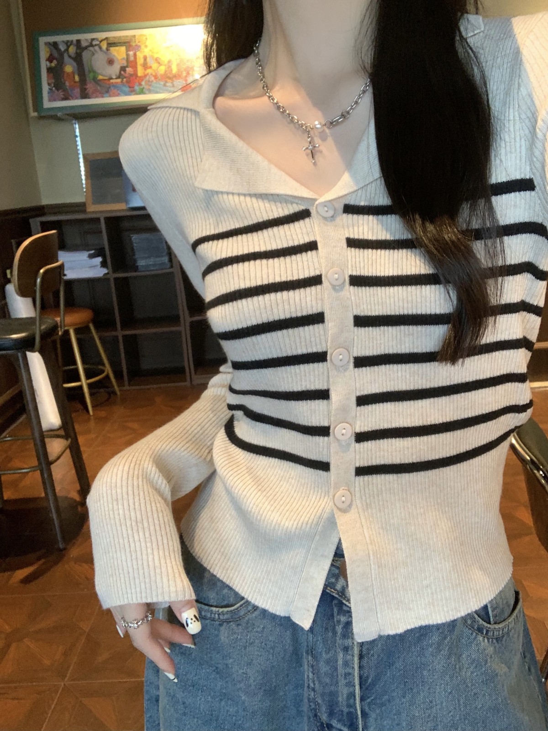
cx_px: 274
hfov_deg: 44.2
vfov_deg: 56.8
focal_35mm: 32
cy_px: 366
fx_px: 675
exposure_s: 1/50
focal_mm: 2.87
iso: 125
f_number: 2.2
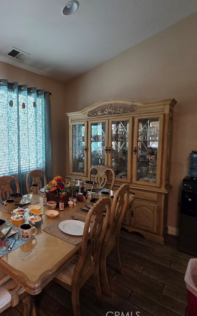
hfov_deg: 54.9
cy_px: 158
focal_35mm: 19
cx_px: 23
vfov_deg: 88.0
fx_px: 163
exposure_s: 1/60
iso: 160
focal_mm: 2.2
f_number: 2.2
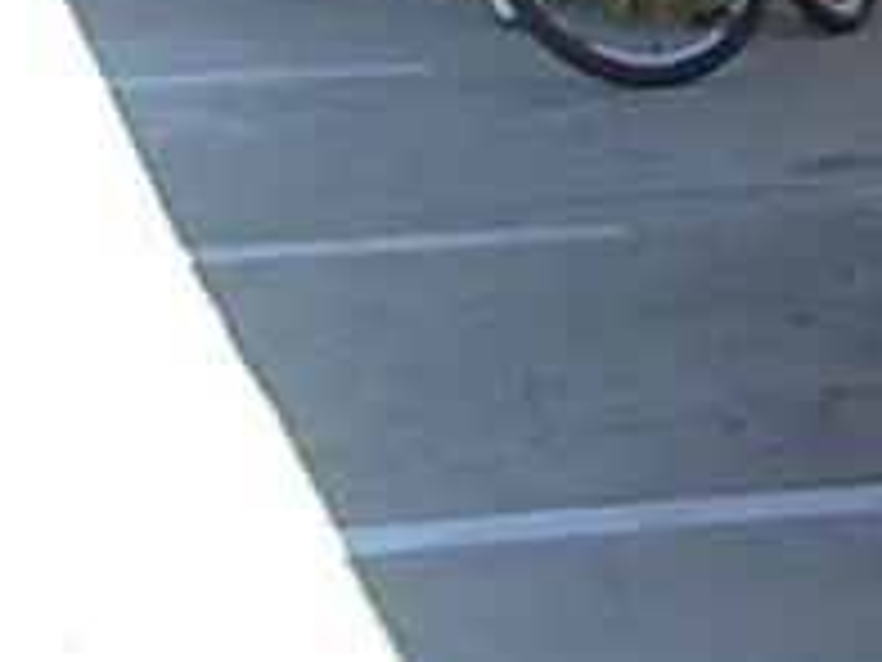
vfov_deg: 7.2
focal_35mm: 199
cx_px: 1971
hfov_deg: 9.1
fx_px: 5070
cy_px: -572
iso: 50
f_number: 2.9
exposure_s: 1/296
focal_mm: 6.3
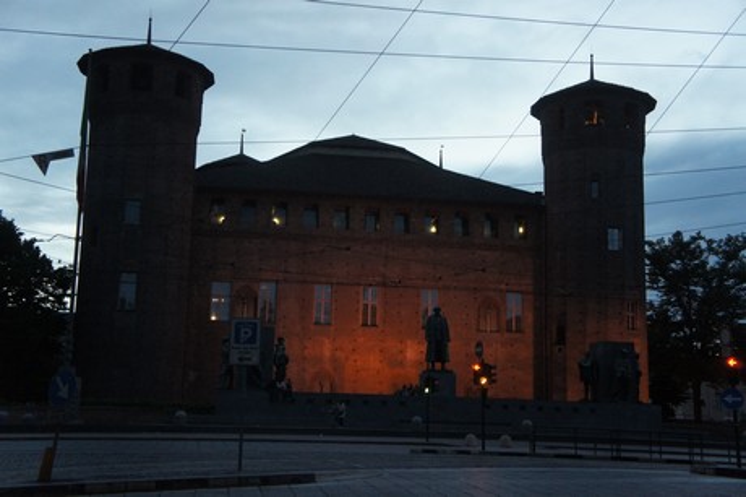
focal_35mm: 46
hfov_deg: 42.4
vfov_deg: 28.9
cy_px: 248
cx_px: 373
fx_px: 963
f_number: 4.5
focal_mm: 31
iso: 1600
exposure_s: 1/80
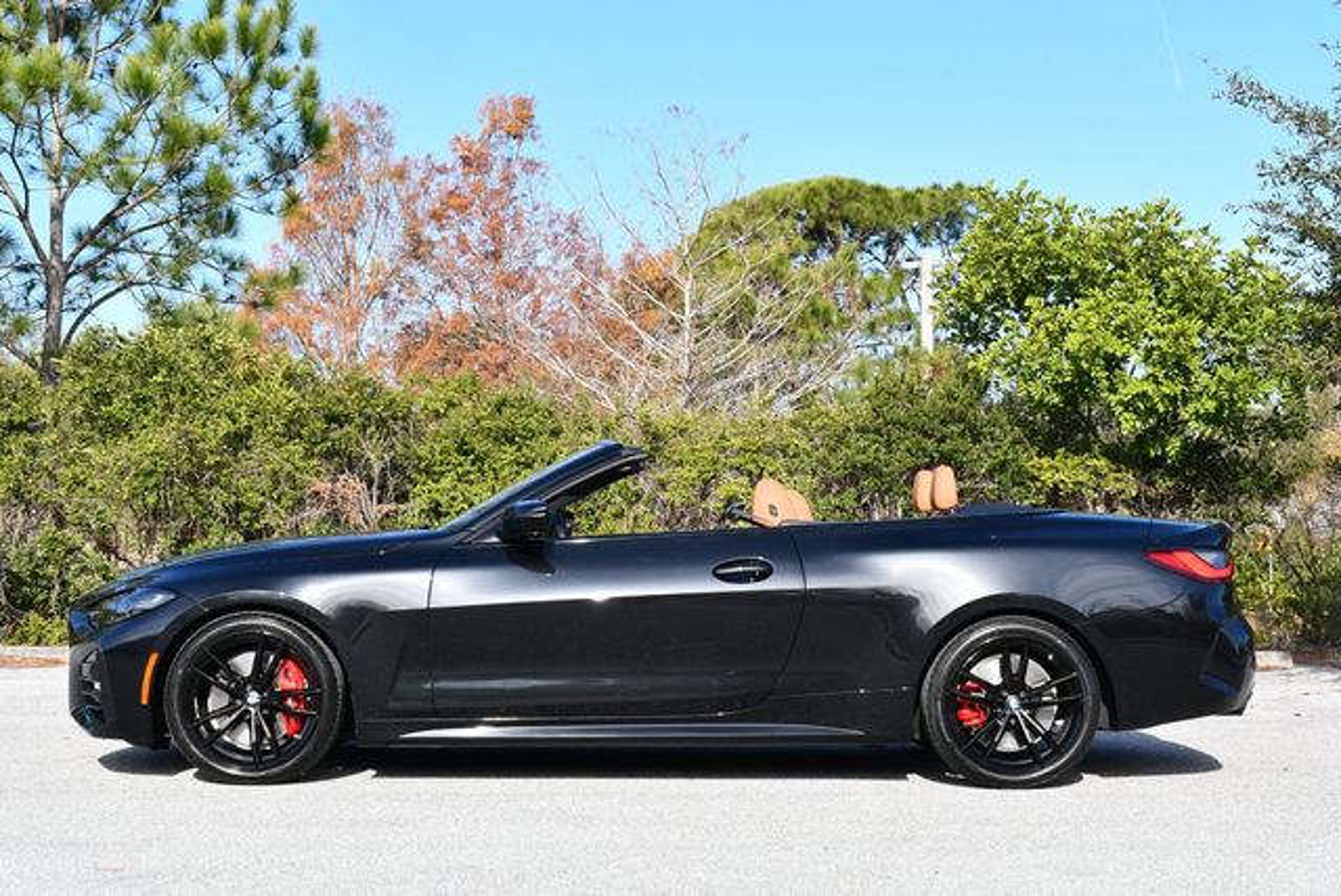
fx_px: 2312
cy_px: 448
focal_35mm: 62
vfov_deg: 22.0
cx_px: 670
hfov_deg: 32.4
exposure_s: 1/250
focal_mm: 31
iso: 160
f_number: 8
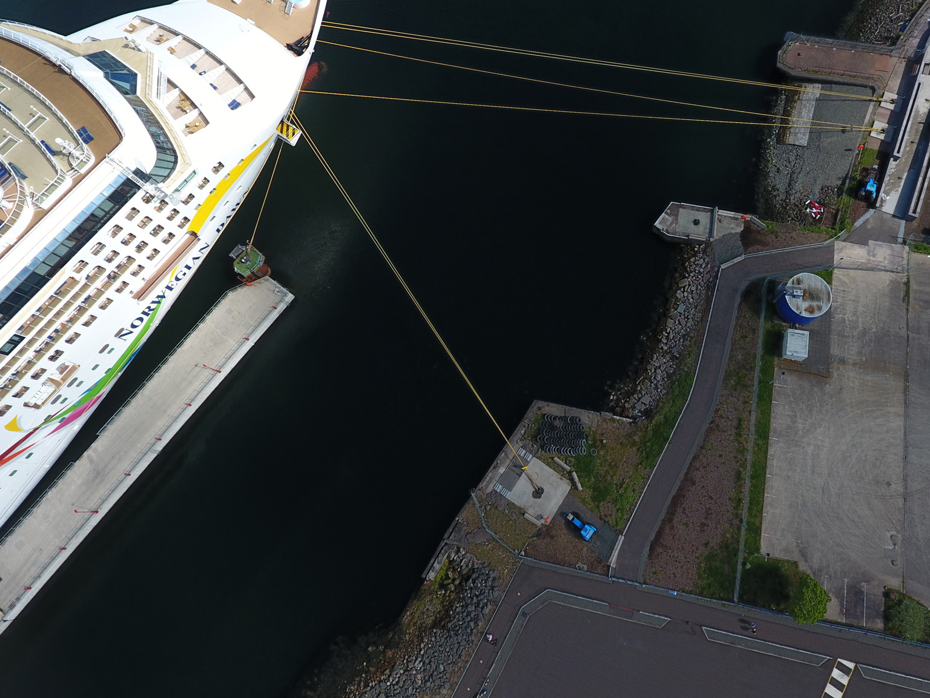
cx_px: 556
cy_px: 268
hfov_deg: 68.7
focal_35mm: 25
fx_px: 672
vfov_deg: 54.3
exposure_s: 1/1081
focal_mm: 3.61
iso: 100
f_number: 2.8
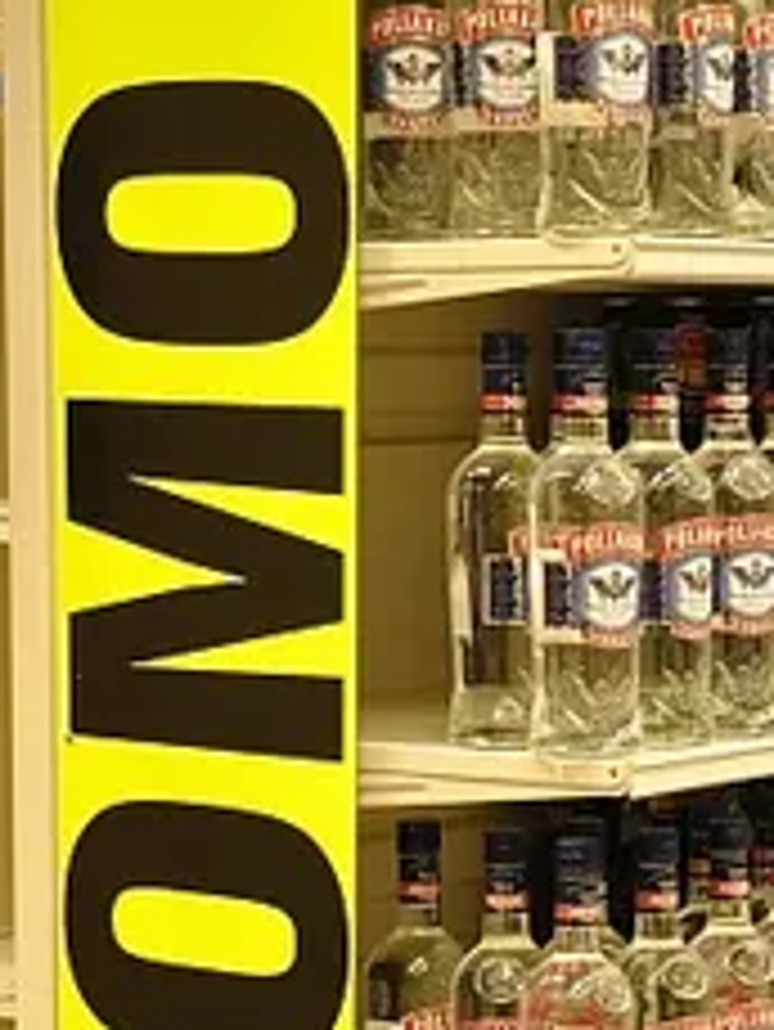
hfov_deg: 11.4
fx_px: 3812
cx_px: 844
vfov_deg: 15.3
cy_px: 747
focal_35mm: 128
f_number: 7.1
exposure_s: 1/50
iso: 640
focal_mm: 30
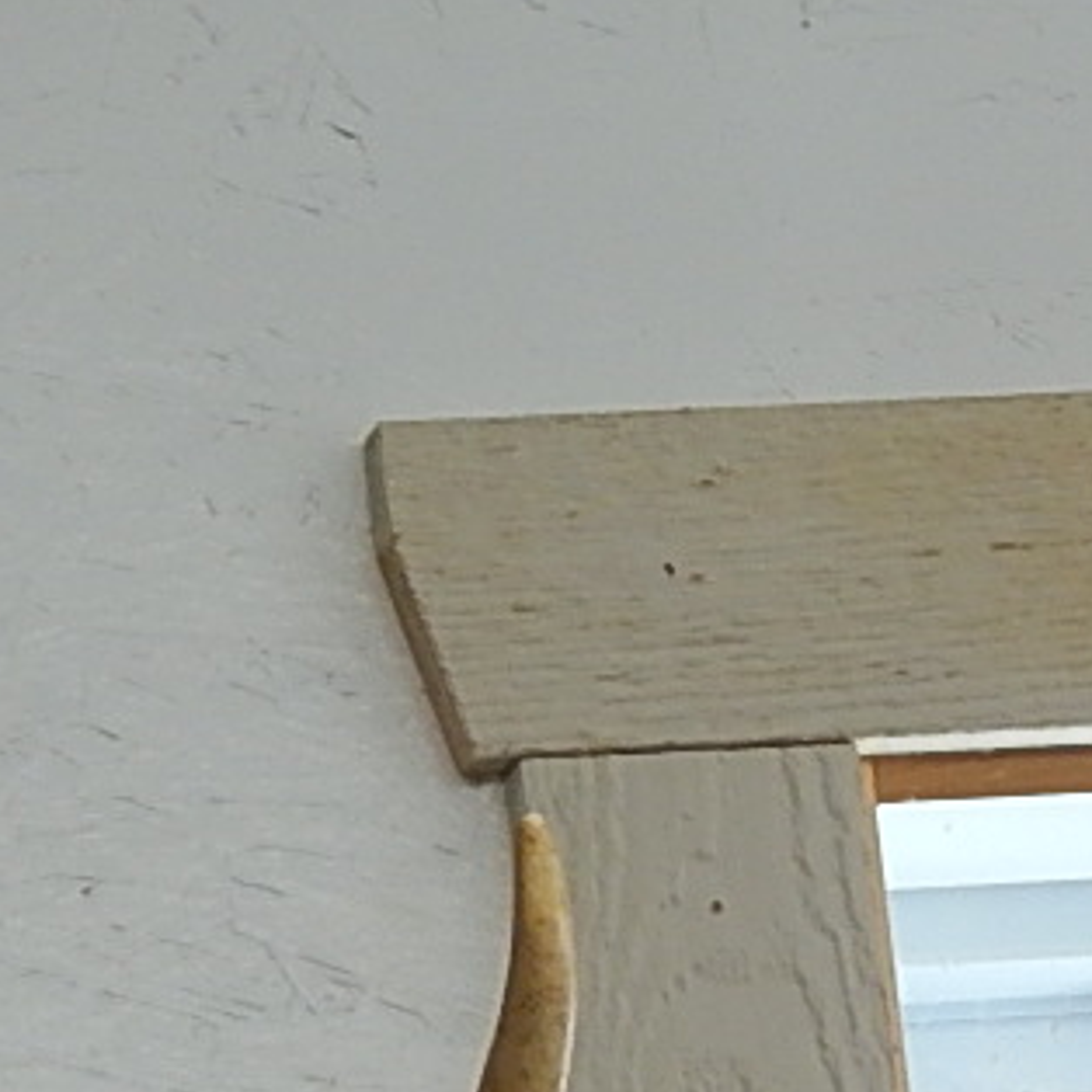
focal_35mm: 383
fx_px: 13669
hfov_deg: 4.5
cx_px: -981
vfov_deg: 4.6
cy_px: 1015
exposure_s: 1/50
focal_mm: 15.3
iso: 125
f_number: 4.3
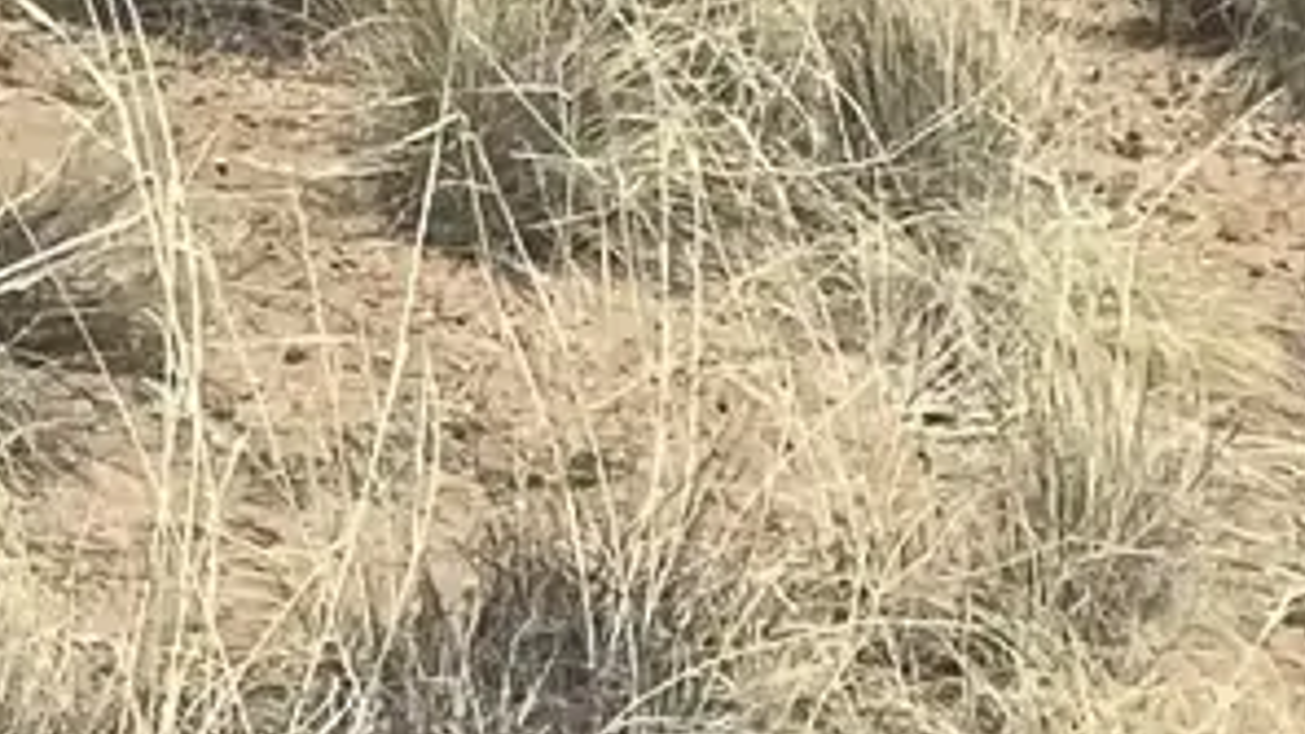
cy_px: -1538
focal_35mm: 191
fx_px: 6609
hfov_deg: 11.2
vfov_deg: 5.9
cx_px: 4
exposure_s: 1/7299
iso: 32
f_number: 1.6
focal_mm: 4.2
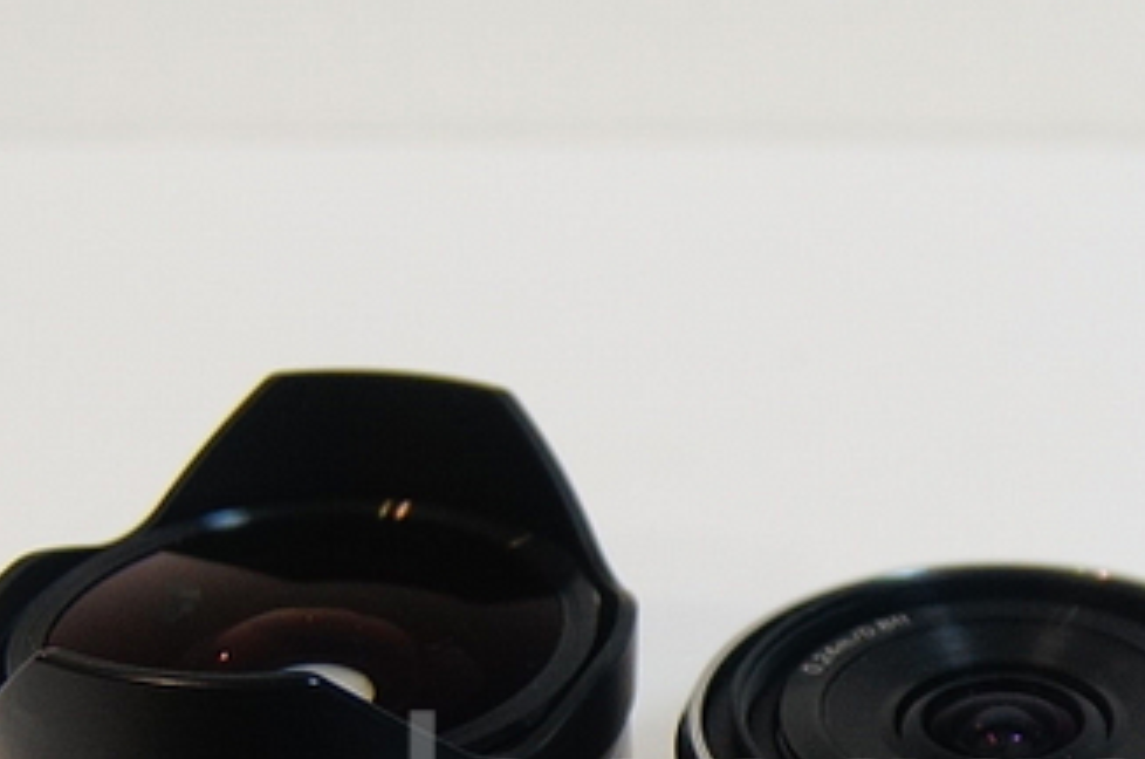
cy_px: 812
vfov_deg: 12.9
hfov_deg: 19.4
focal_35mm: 104
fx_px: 3301
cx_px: 971
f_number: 2.8
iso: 400
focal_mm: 20
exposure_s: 1/60
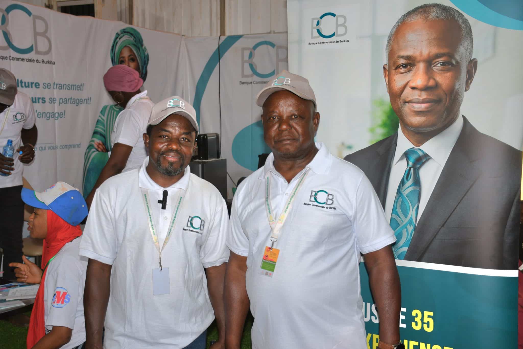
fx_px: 581
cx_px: 262
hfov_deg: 48.5
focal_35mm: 40
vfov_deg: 33.4
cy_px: 174
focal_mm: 27
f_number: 4
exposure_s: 1/60.2
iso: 100
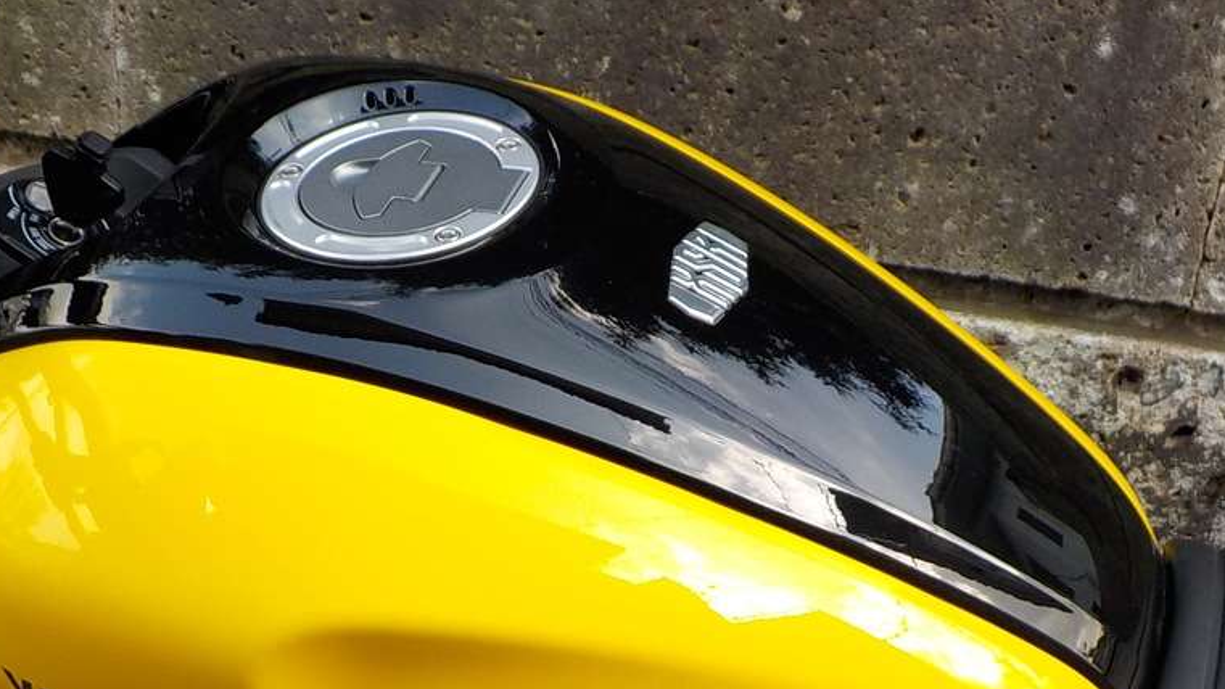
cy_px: 560
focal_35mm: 55
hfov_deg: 37.8
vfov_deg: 21.5
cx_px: 547
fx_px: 1786
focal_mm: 4.1
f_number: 3.3
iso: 125
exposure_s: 1/160
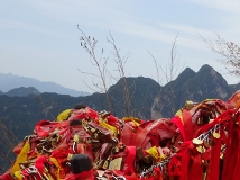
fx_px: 803
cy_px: 116
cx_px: 216
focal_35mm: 116
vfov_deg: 12.7
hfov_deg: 16.8
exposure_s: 1/500
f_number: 4.5
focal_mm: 10.59
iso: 80
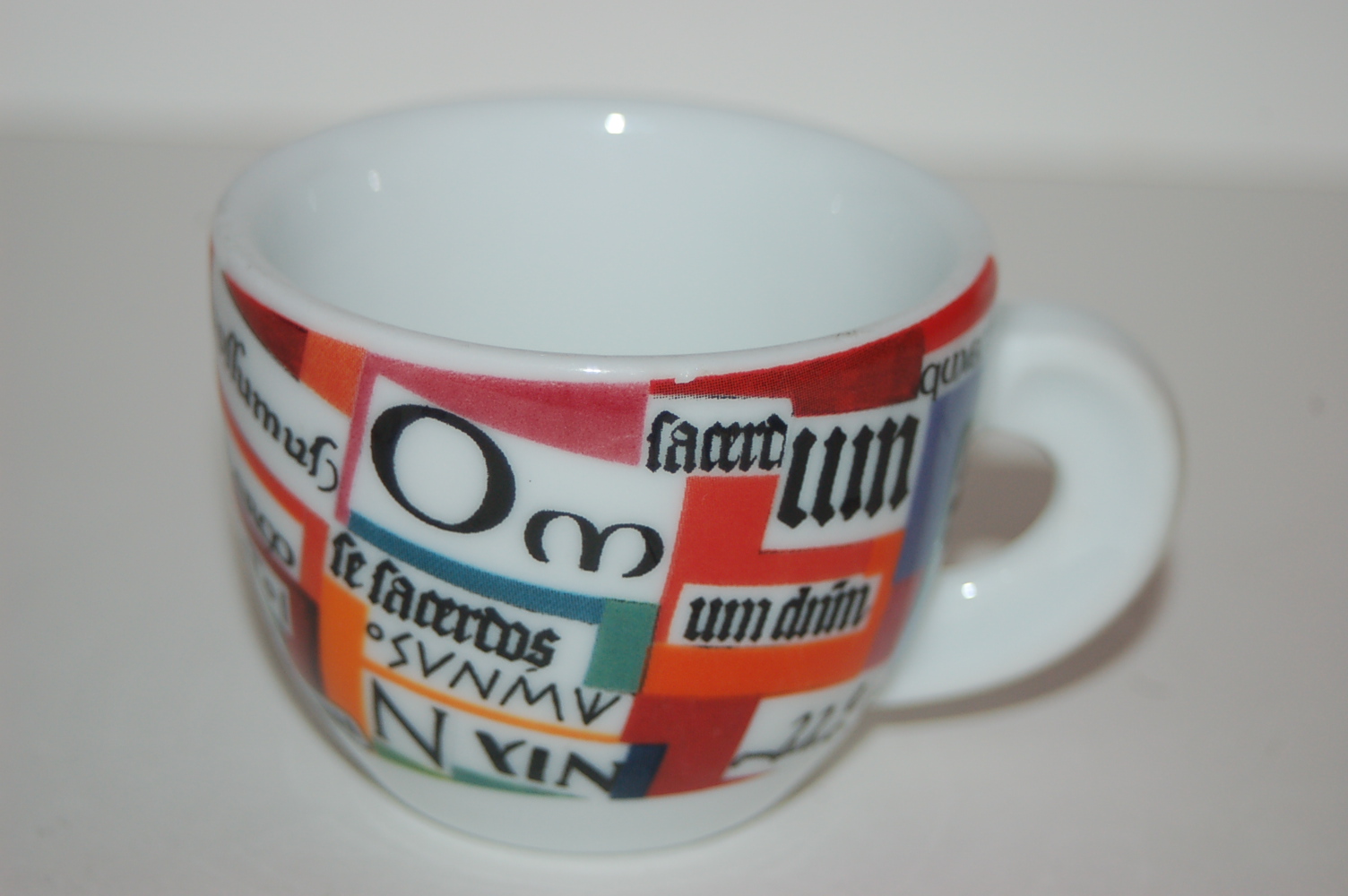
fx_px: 4489
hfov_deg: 17.1
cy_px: 448
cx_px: 674
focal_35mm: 120
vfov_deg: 11.4
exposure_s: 1/60
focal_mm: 80
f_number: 5.6
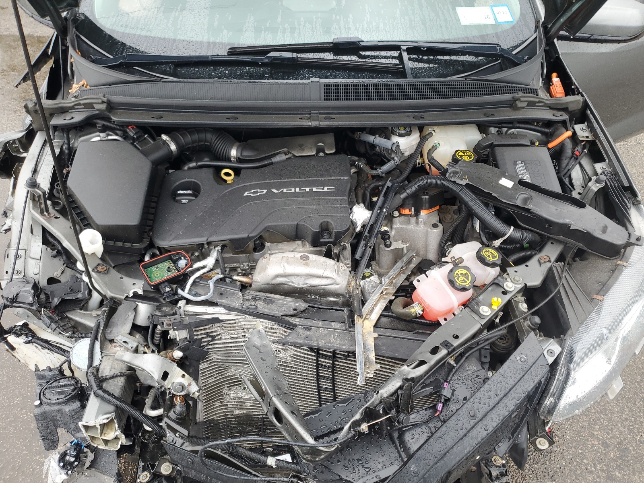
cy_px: 242
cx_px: 322
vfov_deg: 53.1
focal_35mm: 26
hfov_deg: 67.3
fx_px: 484
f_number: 1.5
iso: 50
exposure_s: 1/122
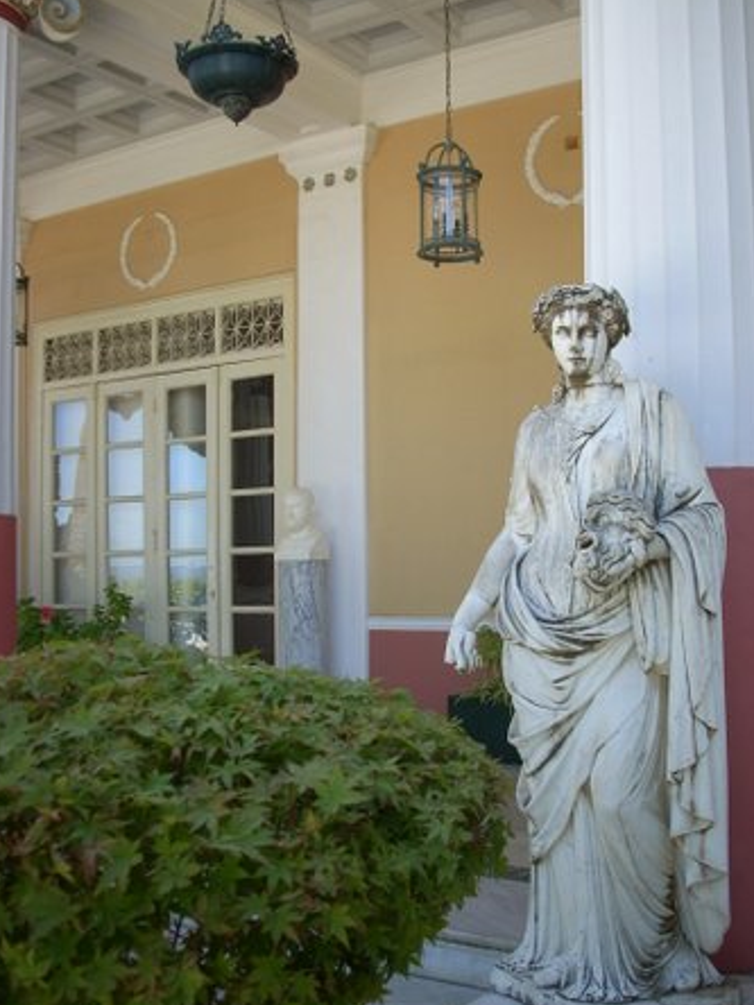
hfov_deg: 36.0
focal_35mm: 40
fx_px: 1162
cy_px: 532
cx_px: 378
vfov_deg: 46.8
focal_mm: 6.2
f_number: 2.8
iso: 64
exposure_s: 1/130
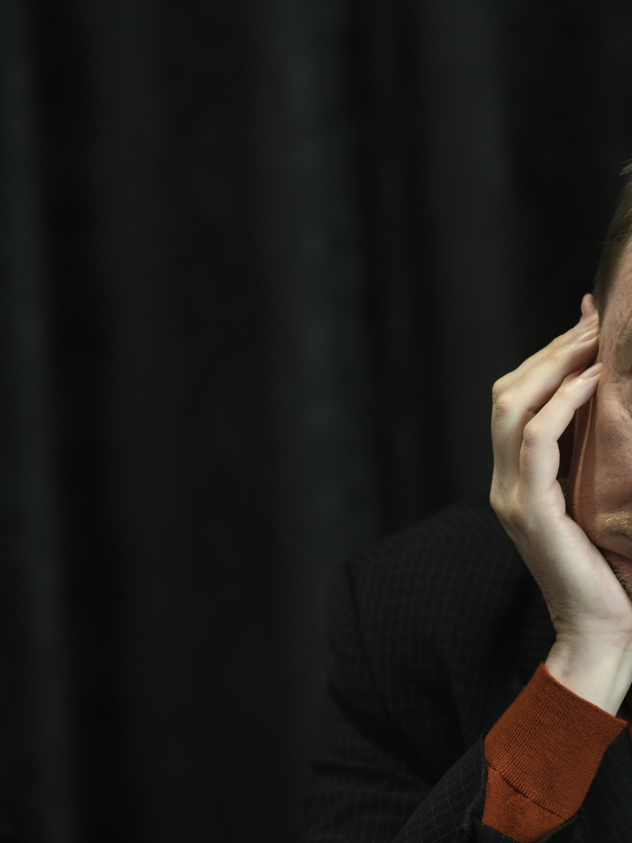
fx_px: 7038
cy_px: 422
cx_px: 441
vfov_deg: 6.9
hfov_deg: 5.1
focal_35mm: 289
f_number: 4
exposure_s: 1/160
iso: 1600
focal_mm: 200
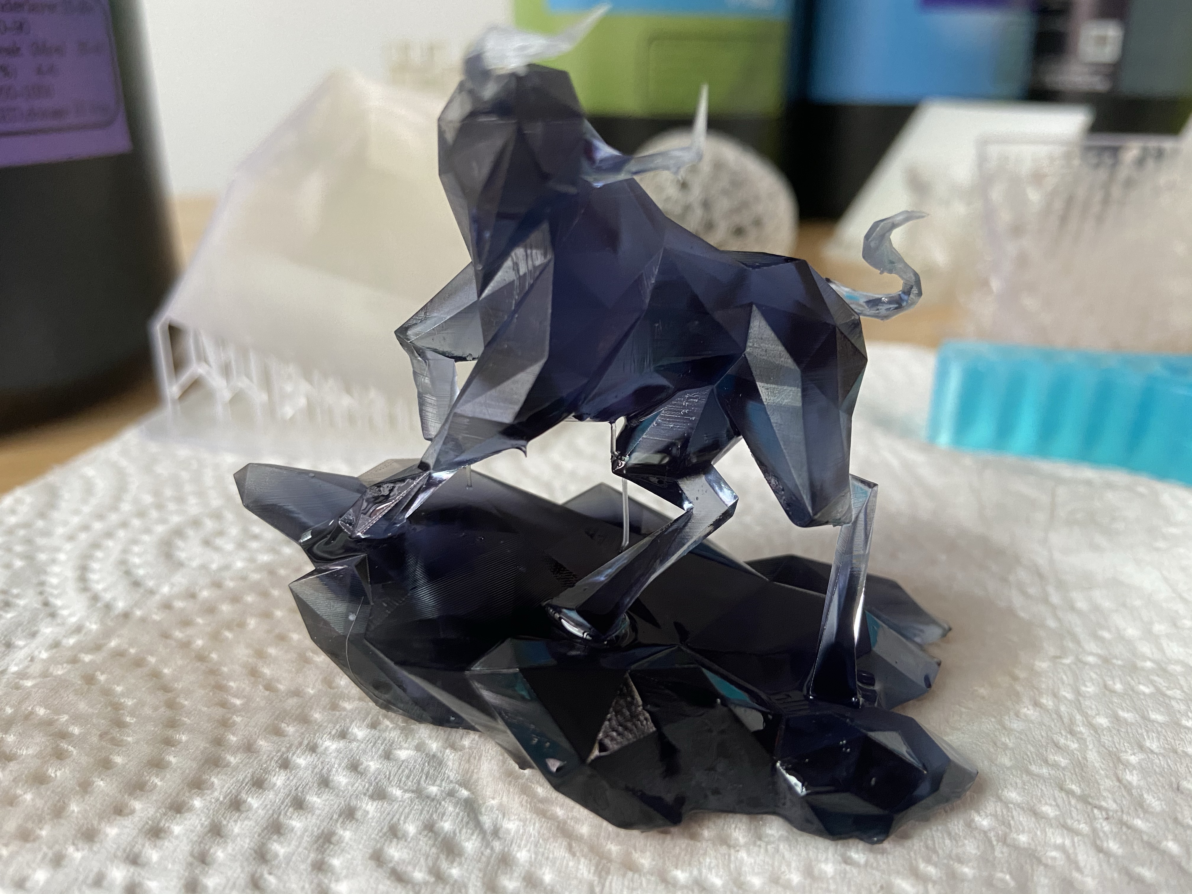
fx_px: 895
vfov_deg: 53.1
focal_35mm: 26
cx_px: 596
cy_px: 447
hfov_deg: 67.3
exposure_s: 1/60
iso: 400
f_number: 1.8
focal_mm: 4.25
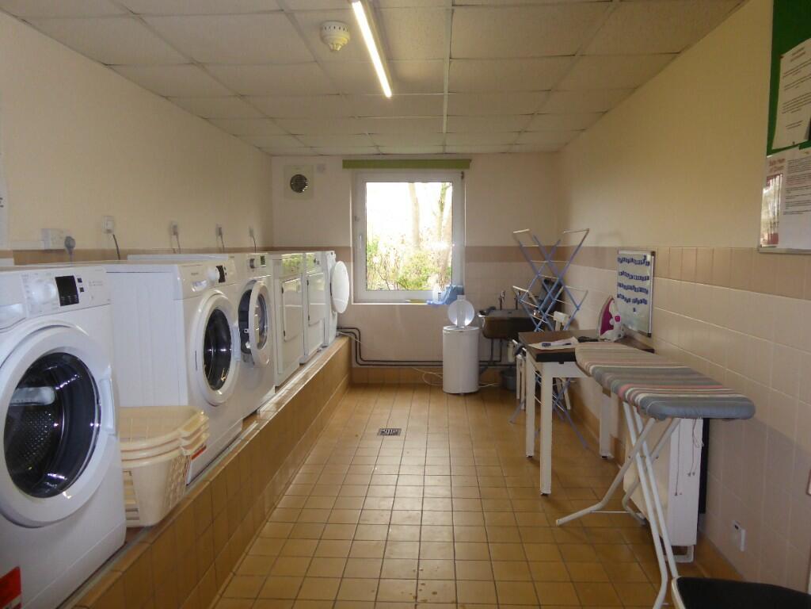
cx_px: 406
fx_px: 586
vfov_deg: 54.9
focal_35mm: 25
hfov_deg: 69.4
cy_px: 304
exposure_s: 1/60
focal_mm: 4.3
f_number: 3.3
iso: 400
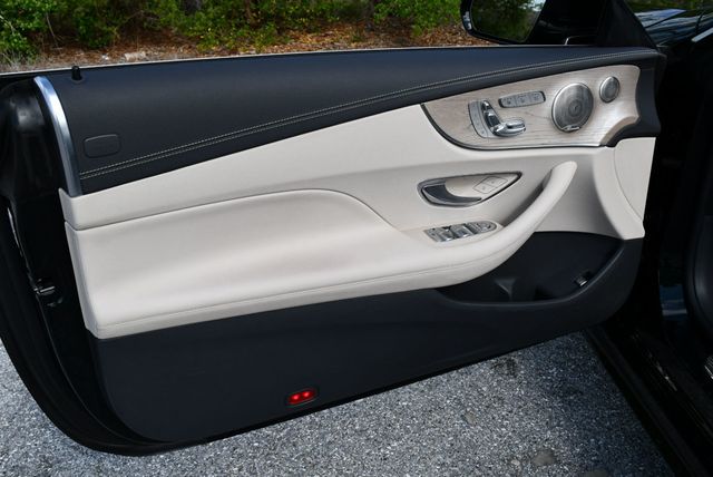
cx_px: 356
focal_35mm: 36
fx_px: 714
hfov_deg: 53.1
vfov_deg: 36.9
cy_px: 238
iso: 100
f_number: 8
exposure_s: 1/250
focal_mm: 18
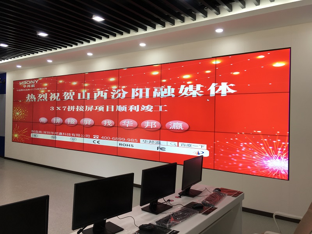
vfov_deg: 48.2
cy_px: 117
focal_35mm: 29
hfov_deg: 61.7
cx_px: 156
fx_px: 261
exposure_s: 1/50
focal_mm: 4.15
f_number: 2.2
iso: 32
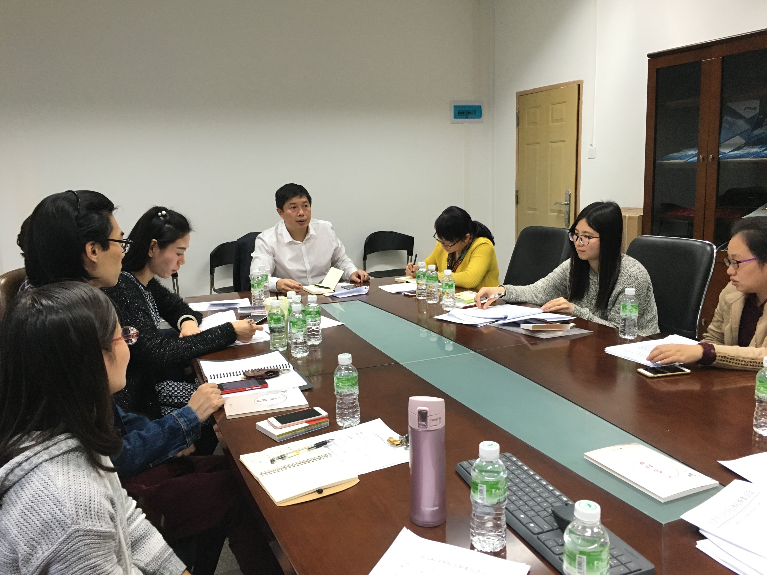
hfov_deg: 61.7
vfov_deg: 48.2
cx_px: 384
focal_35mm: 29
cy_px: 288
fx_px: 643
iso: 160
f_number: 2.2
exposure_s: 1/33
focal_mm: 4.15
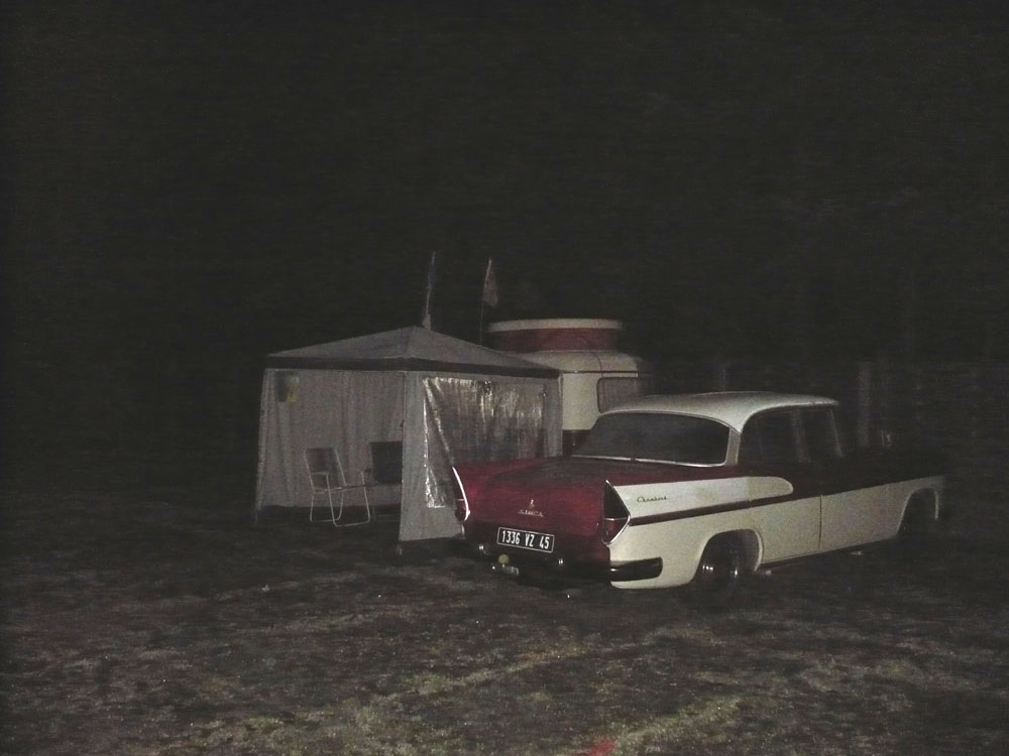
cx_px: 504
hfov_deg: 52.6
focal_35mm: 35
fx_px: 1020
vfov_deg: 40.7
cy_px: 378
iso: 640
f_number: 2.8
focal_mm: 5.8
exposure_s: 1/30
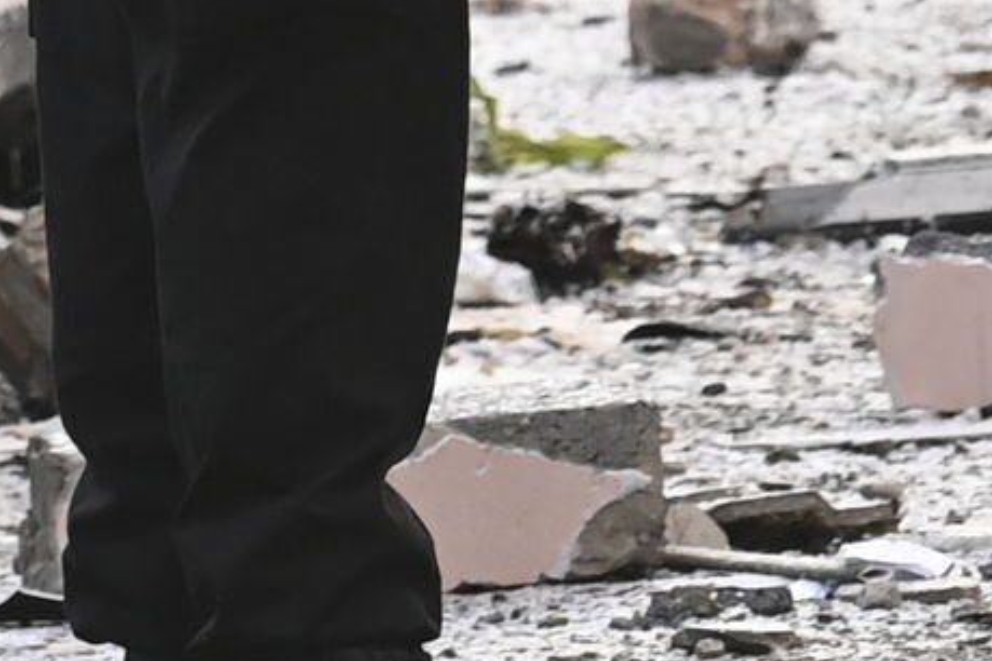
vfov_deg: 0.9
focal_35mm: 1448
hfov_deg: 1.4
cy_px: -1075
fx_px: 39897
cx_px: 1526
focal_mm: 190
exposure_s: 1/320
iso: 1600
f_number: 5.6
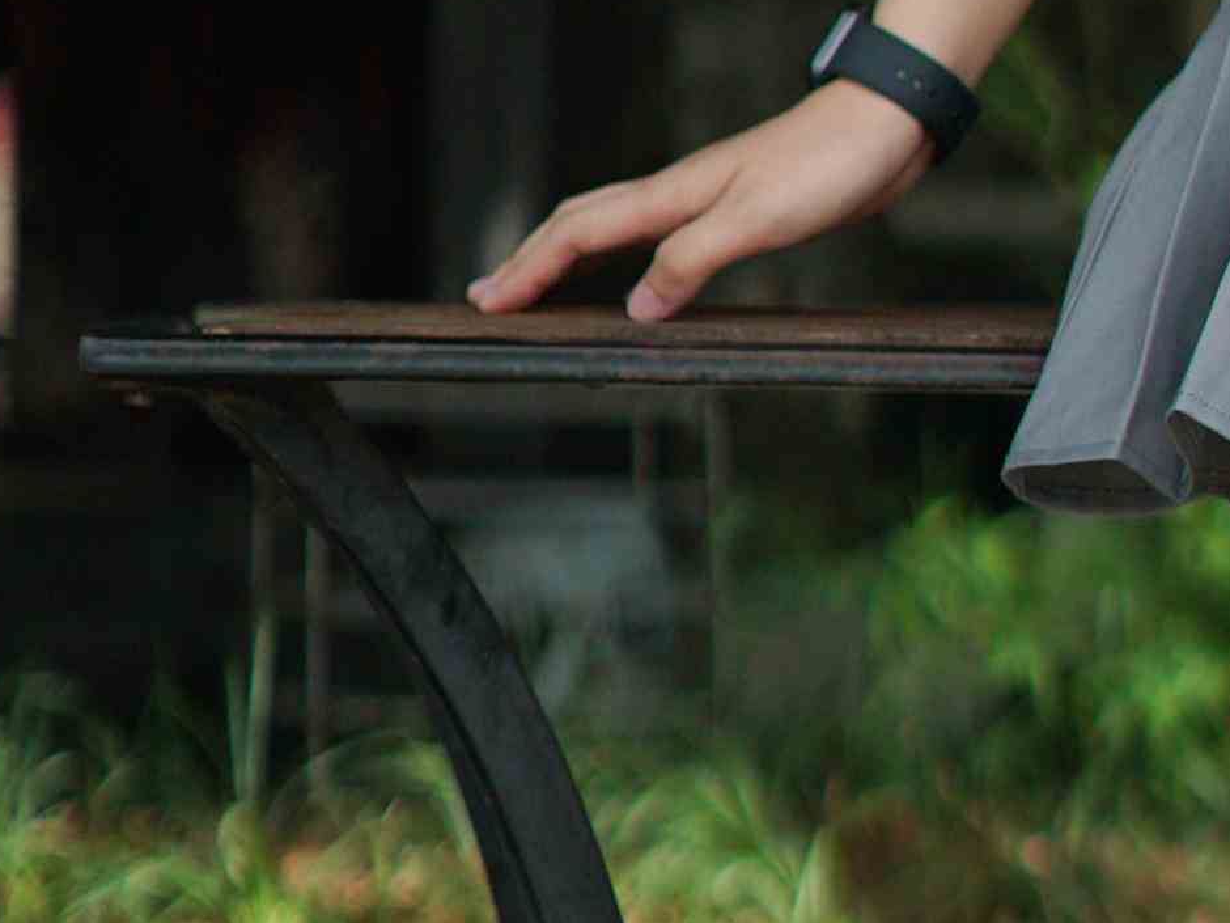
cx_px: 1815
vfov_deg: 6.8
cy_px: 308
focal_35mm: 217
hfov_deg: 8.9
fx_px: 7711
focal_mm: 50
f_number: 1.8
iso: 200
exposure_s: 1/8000
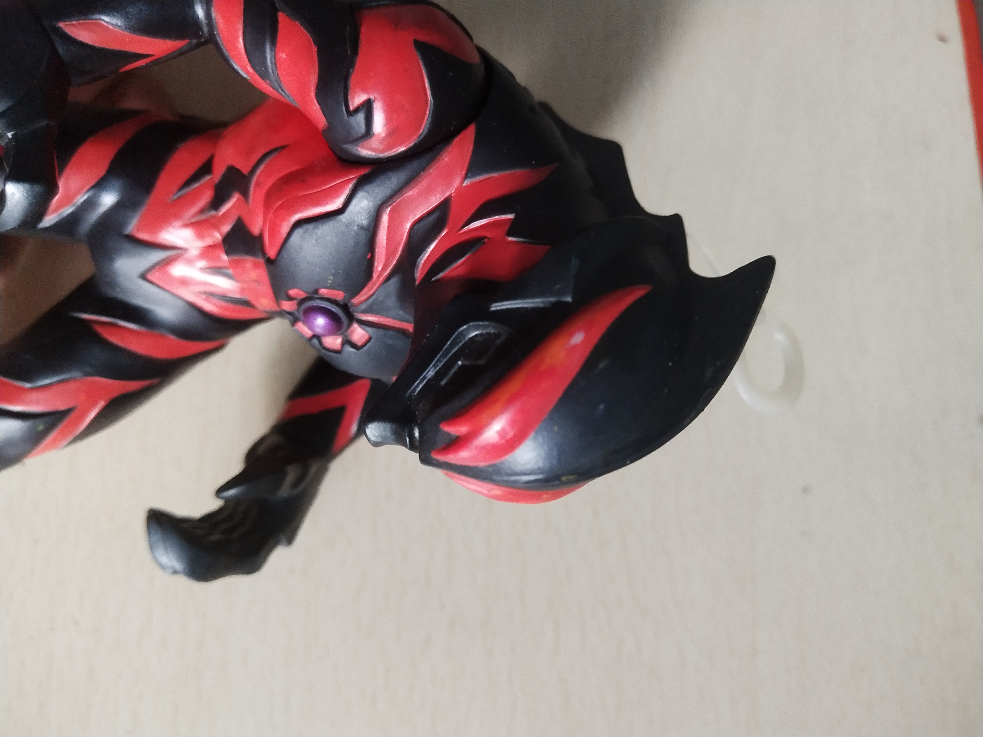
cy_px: 368
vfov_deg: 46.8
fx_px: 852
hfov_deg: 60.0
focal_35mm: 30
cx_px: 492
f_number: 1.8
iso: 446
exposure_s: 1/33.3
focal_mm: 3.95
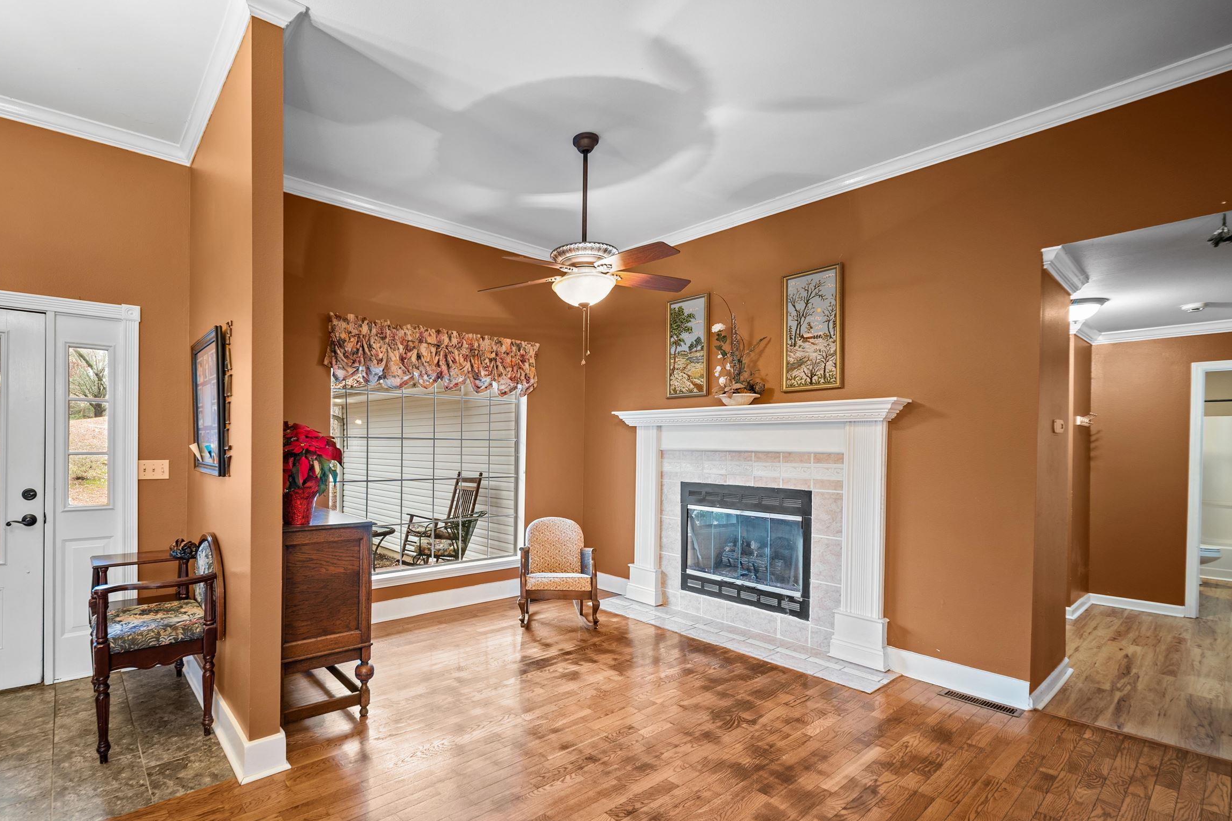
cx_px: 498
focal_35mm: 16
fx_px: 548
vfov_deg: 73.5
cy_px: 456
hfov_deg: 95.6
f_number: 2.8
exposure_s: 1/1.25
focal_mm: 12
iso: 80
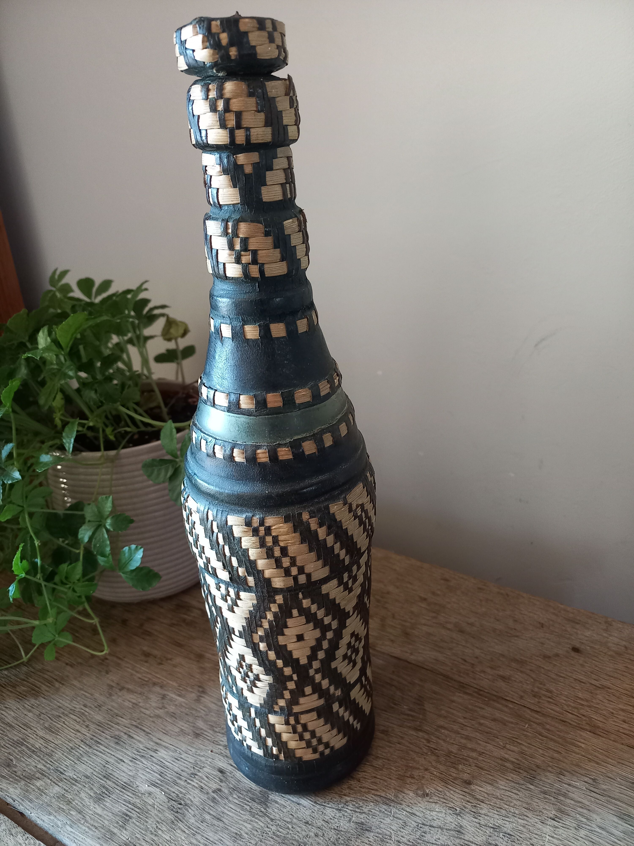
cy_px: 423
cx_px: 317
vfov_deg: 69.4
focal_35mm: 25
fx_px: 611
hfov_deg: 54.9
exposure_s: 1/25
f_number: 1.8
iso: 500
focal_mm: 4.65
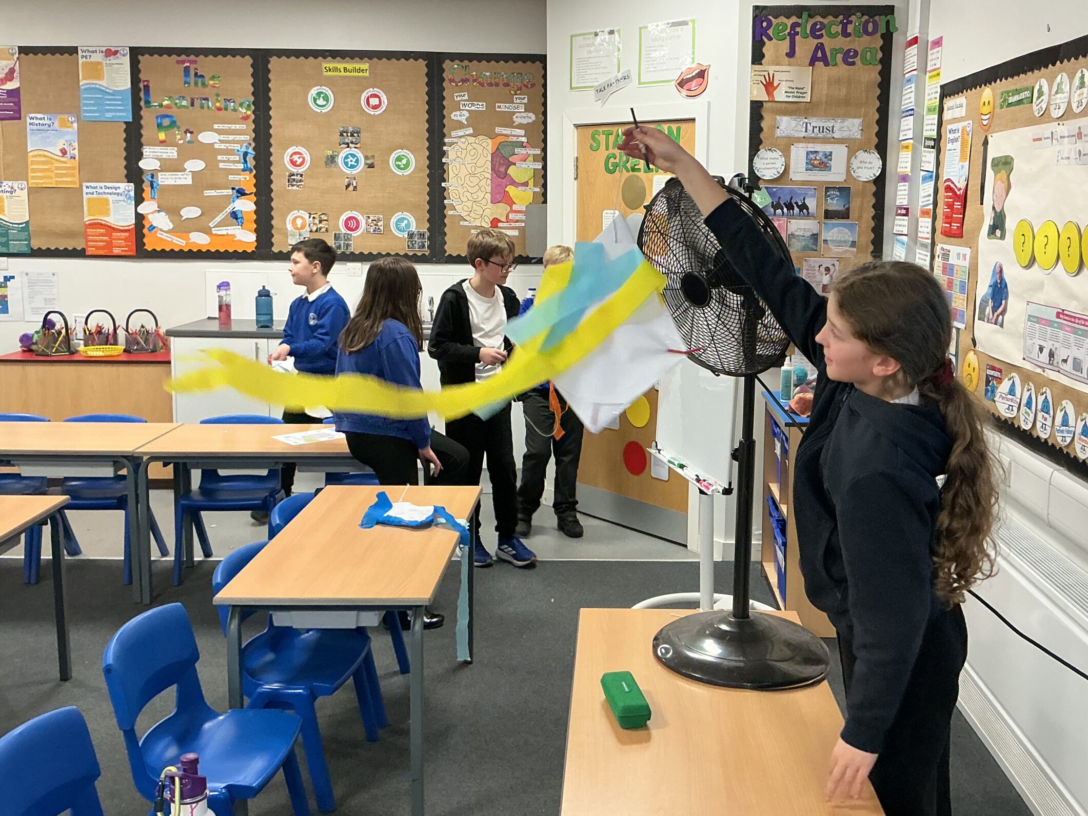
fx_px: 1100
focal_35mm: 35
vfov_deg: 40.6
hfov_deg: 52.4
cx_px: 628
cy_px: 346
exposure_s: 1/60
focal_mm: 3
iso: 100
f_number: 1.8
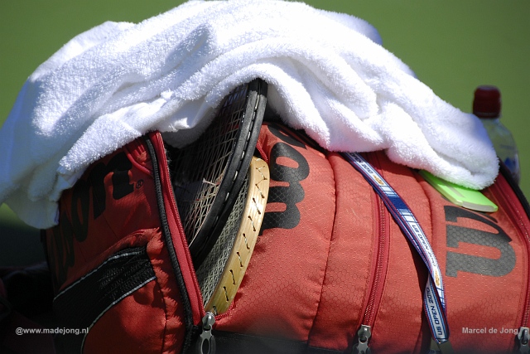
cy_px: 177
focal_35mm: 300
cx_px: 265
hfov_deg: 6.9
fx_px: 4417
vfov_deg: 4.6
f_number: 5.6
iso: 200
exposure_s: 1/1000
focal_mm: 200
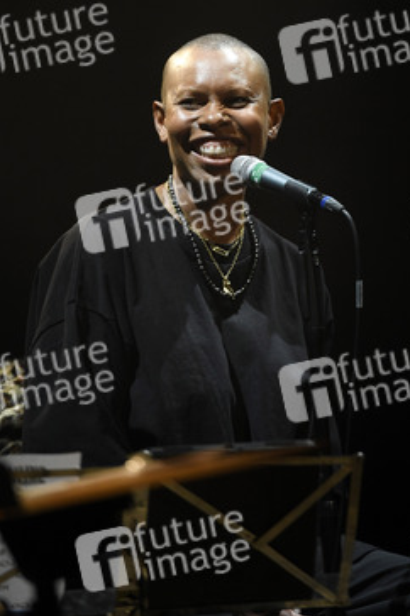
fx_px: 3765
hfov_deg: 6.2
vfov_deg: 9.4
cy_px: 298
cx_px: 212
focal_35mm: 220
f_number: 3.5
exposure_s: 1/250
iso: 2000
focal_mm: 200
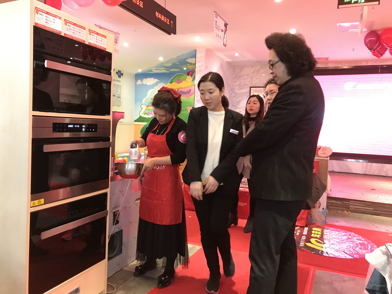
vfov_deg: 49.7
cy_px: 147
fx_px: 317
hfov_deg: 63.4
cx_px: 196
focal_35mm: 28
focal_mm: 3.99
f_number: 1.8
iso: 100
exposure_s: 1/14
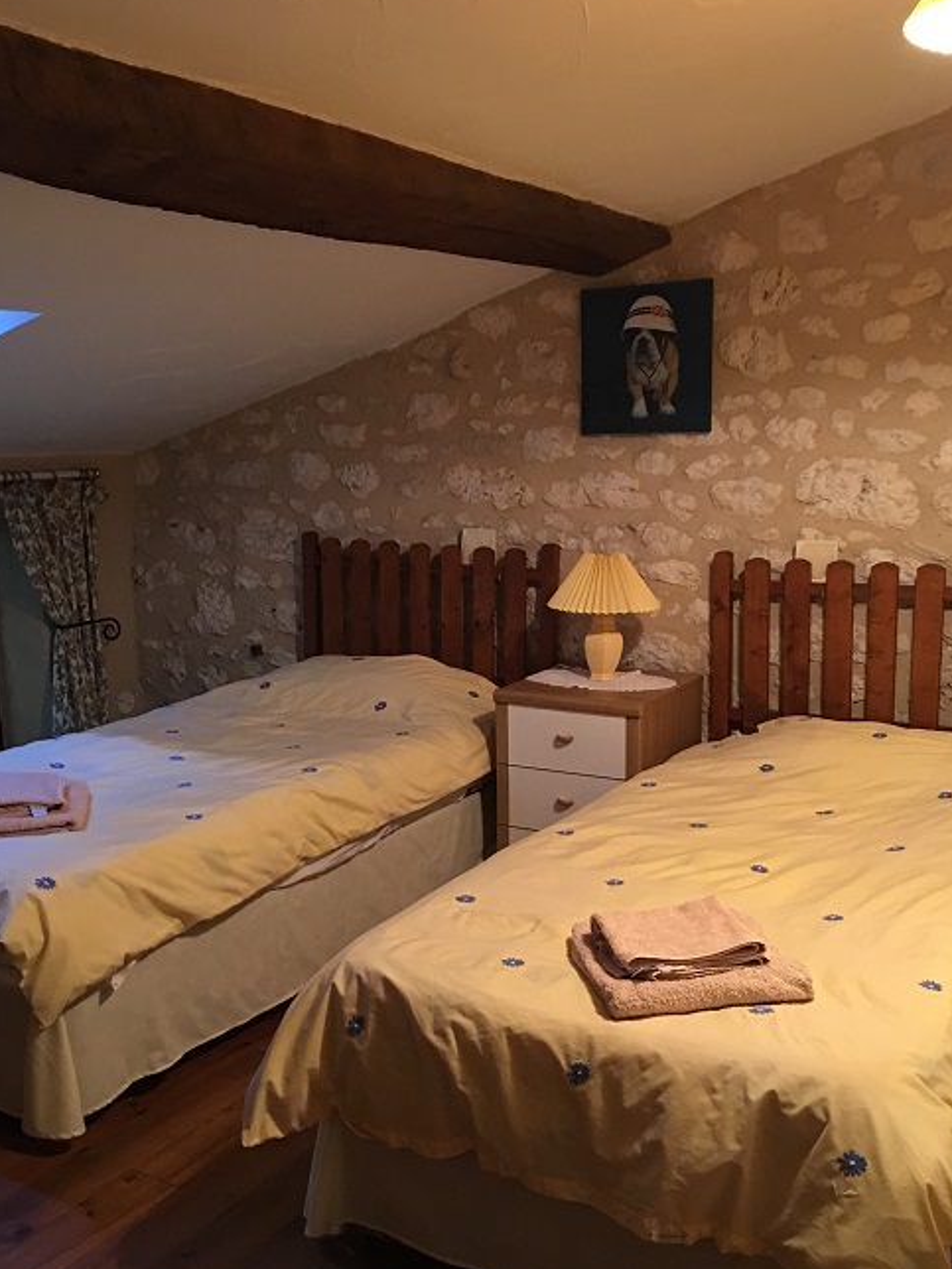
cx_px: 489
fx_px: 1320
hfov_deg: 39.7
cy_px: 759
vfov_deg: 51.0
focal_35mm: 36
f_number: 2.2
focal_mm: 4.15
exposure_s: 1/8
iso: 125
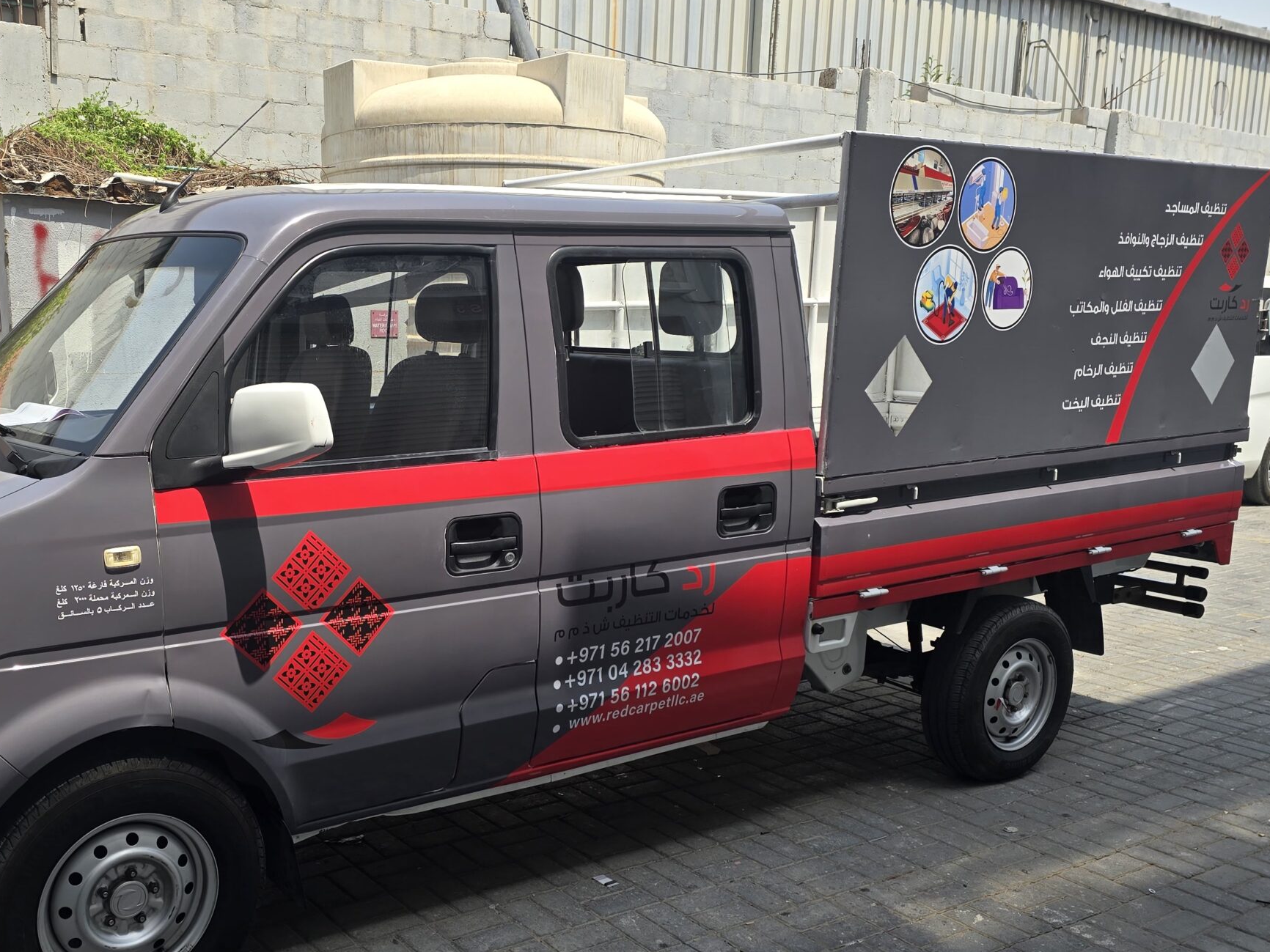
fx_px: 1247
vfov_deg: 41.6
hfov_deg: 53.2
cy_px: 578
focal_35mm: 34
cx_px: 460
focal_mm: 6.3
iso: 12
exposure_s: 1/500
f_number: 1.7
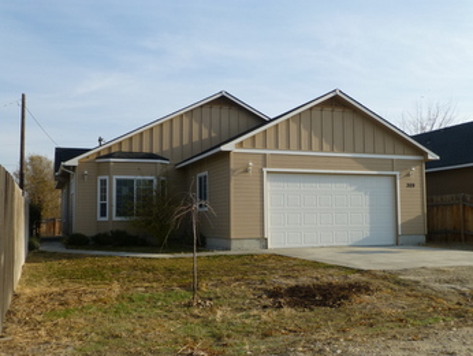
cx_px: 236
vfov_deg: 36.9
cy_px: 178
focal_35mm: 39
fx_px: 533
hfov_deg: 47.8
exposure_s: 1/800
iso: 100
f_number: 3.9
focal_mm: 6.9
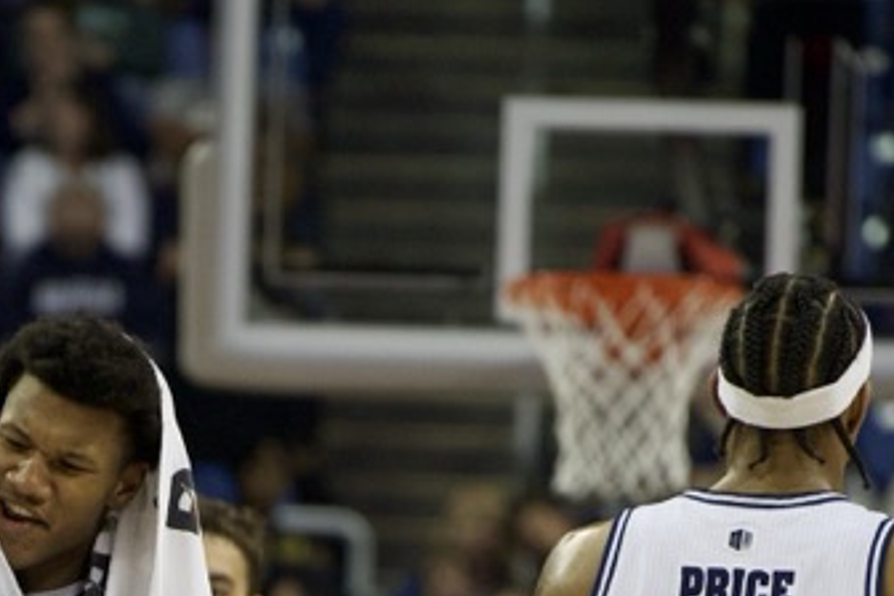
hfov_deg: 3.6
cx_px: 8
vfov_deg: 2.4
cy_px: 955
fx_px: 14179
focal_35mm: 571
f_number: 2.8
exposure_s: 1/800
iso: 2000
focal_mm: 150
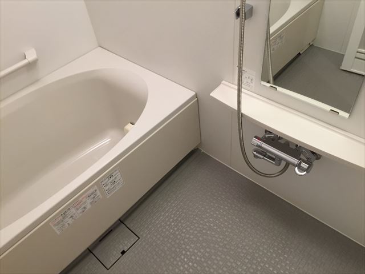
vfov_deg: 48.2
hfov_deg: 61.7
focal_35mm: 29
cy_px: 137
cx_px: 182
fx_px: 306
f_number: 2.2
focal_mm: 4.15
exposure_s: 1/33
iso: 125
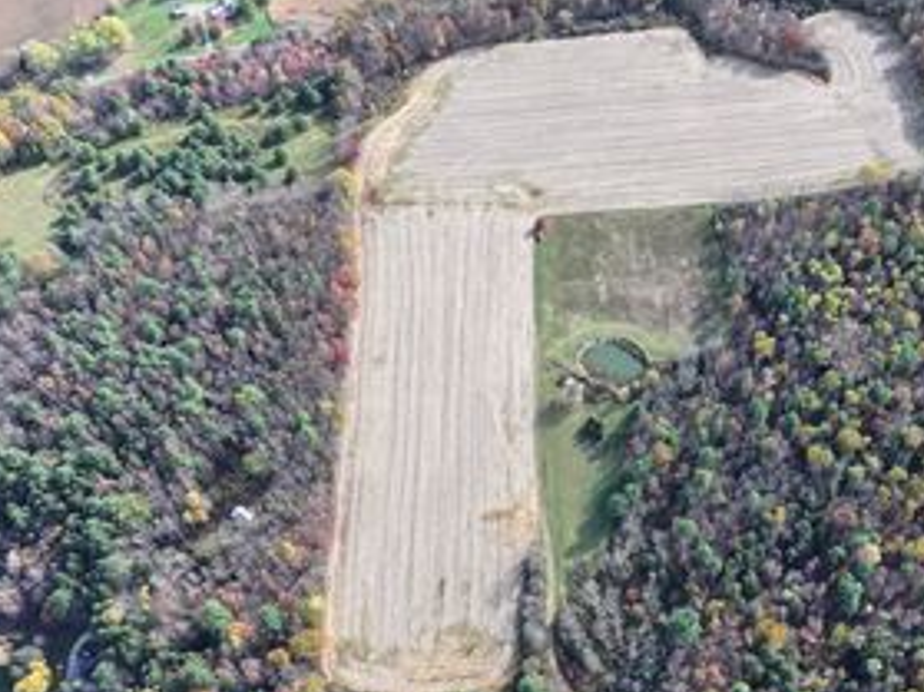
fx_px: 987
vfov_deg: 38.6
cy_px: 364
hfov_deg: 49.5
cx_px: 596
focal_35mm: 37
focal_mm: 12.29
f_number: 2.8
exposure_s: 1/240
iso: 100
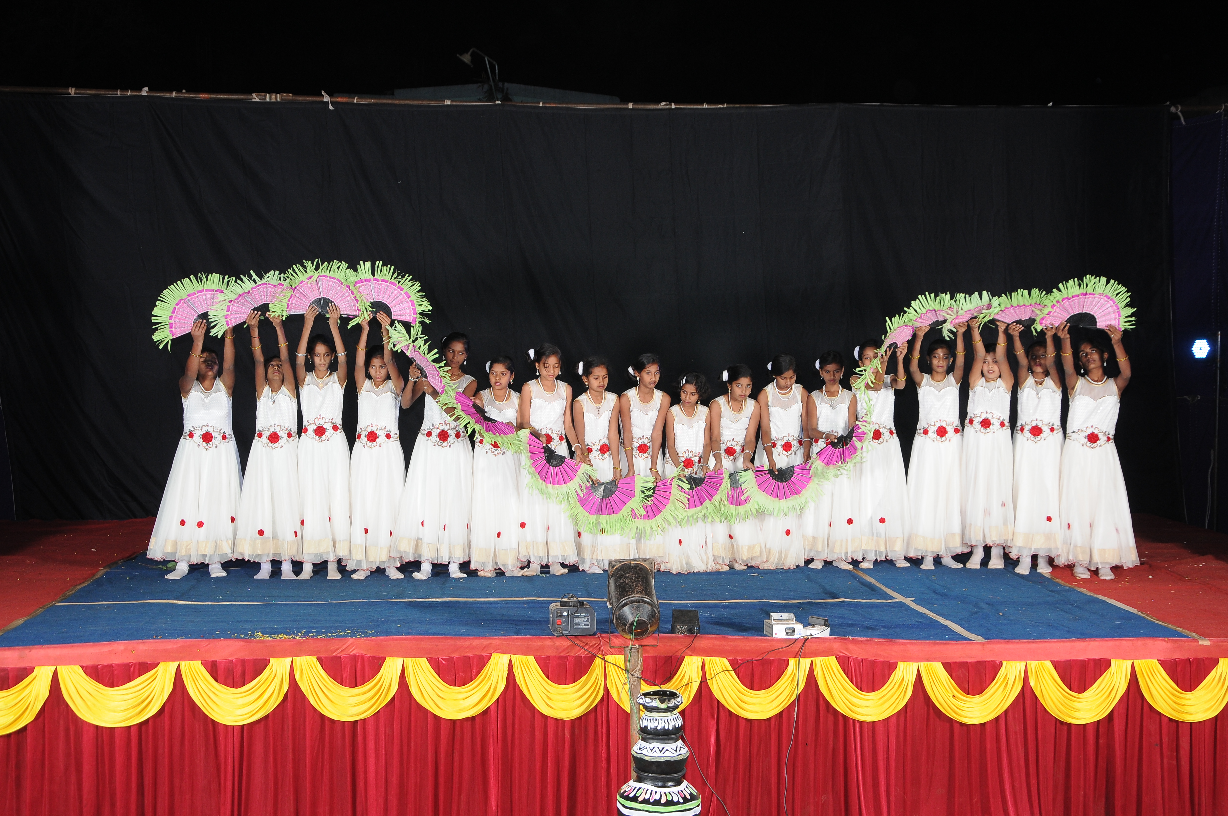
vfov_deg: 28.0
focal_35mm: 48
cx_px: 614
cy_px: 408
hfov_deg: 41.2
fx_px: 1635
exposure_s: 1/125
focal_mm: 32
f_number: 5.6
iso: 320
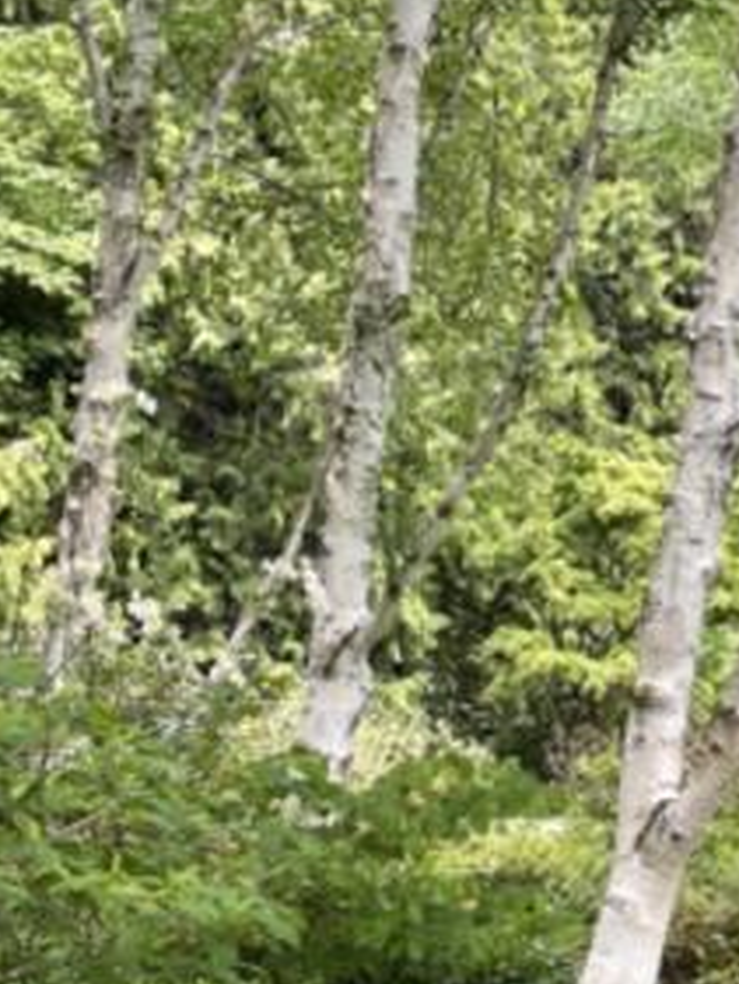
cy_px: 154
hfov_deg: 12.3
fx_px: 3157
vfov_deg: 17.5
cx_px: 1285
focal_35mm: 111
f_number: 1.6
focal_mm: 4.2
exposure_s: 1/242
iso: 32
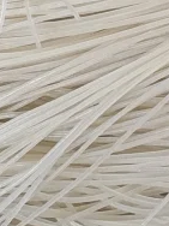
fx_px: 2396
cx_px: 352
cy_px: -385
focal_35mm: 368
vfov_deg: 5.2
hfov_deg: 4.0
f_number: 1.78
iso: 160
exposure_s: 1/60
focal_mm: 6.76
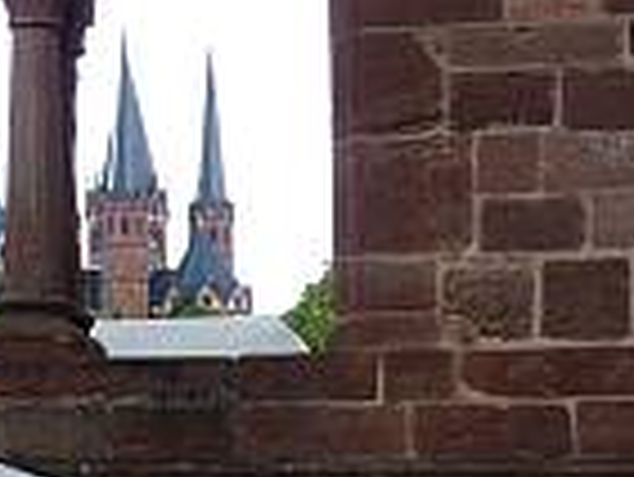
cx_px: 121
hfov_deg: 12.9
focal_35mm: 152
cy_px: 574
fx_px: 2786
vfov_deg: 9.6
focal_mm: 7.6
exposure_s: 1/200
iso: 100
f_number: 4
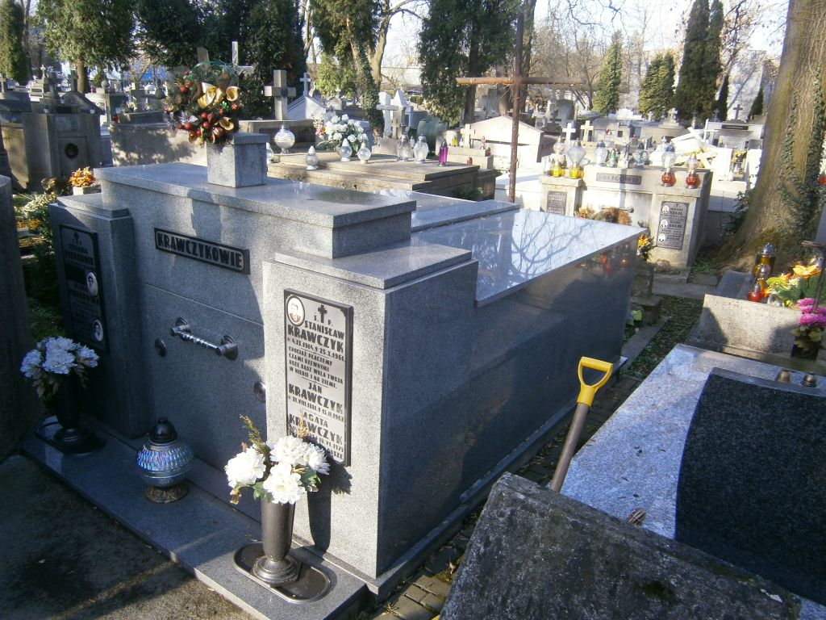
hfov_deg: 67.3
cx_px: 413
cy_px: 310
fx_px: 620
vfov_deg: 53.1
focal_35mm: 26
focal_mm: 4.7
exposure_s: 1/160
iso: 80
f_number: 2.8
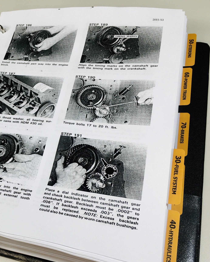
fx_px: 326
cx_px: 22
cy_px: 145
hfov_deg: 33.8
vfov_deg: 43.8
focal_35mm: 42
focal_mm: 4.15
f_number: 2.2
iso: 32
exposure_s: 1/120
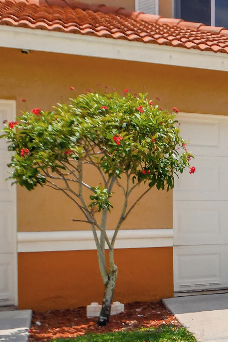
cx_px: 453
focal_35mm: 63
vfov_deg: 31.9
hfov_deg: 16.5
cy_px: 185
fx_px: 599
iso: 400
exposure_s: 1/1600
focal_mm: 14
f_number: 8
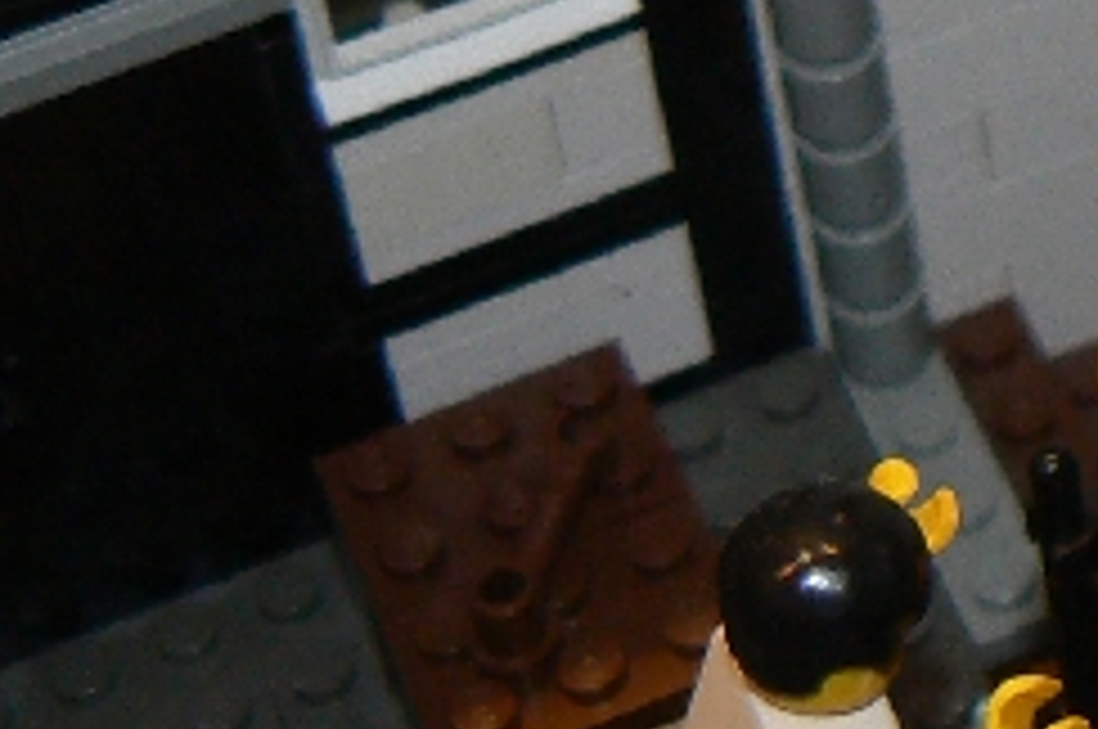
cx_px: 1827
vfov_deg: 6.6
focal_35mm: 201
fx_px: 6122
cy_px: -824
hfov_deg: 9.8
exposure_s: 1/30
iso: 100
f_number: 2.8
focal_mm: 7.7
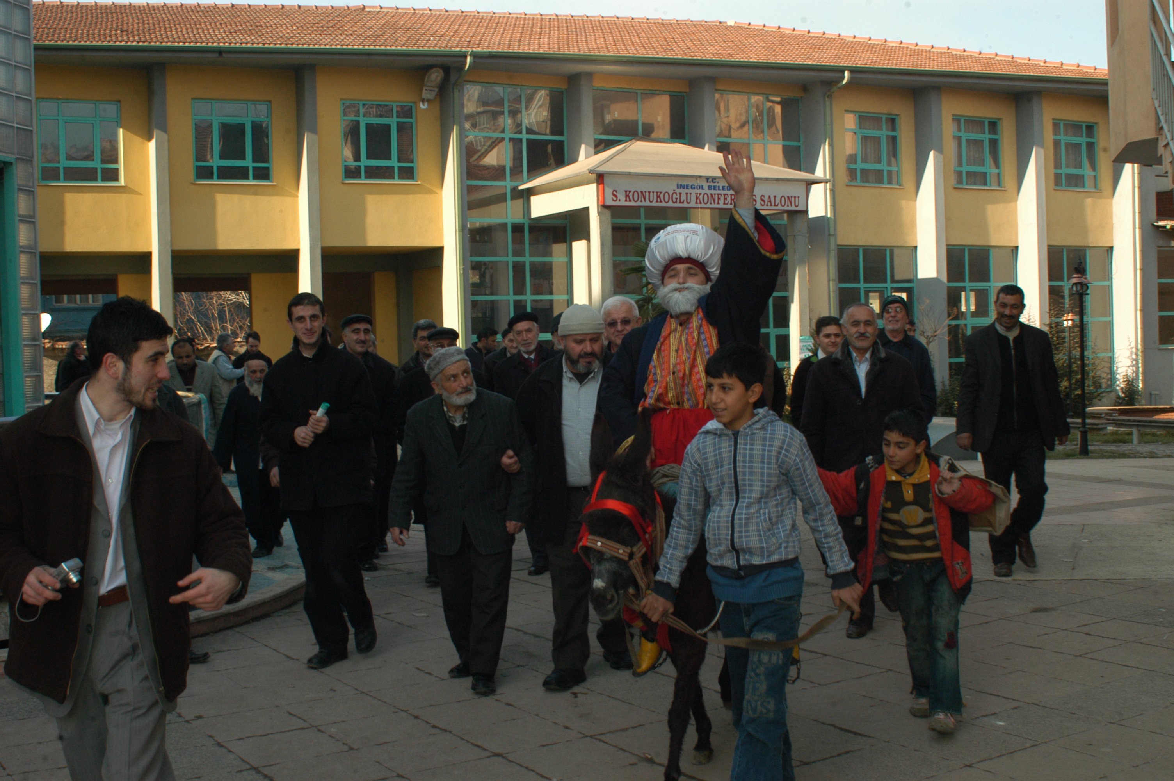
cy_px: 390
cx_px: 587
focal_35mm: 42
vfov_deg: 31.8
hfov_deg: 46.4
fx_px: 1368
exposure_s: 1/180
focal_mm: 28
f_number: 8
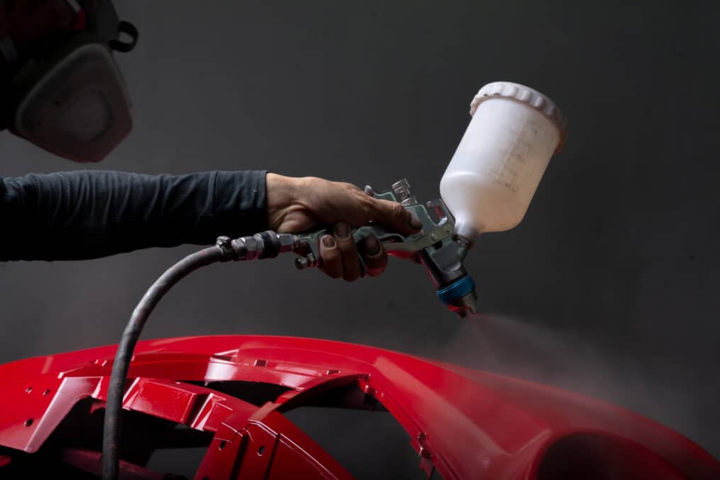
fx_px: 1720
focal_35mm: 86
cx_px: 358
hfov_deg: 23.6
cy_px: 238
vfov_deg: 15.9
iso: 250
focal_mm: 85
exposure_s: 1/200
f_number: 13
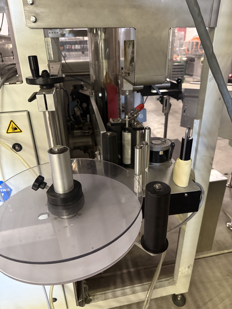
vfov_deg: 71.6
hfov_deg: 56.8
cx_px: 116
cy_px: 154
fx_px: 214
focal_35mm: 24
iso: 800
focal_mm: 6.76
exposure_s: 1/33
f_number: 1.78
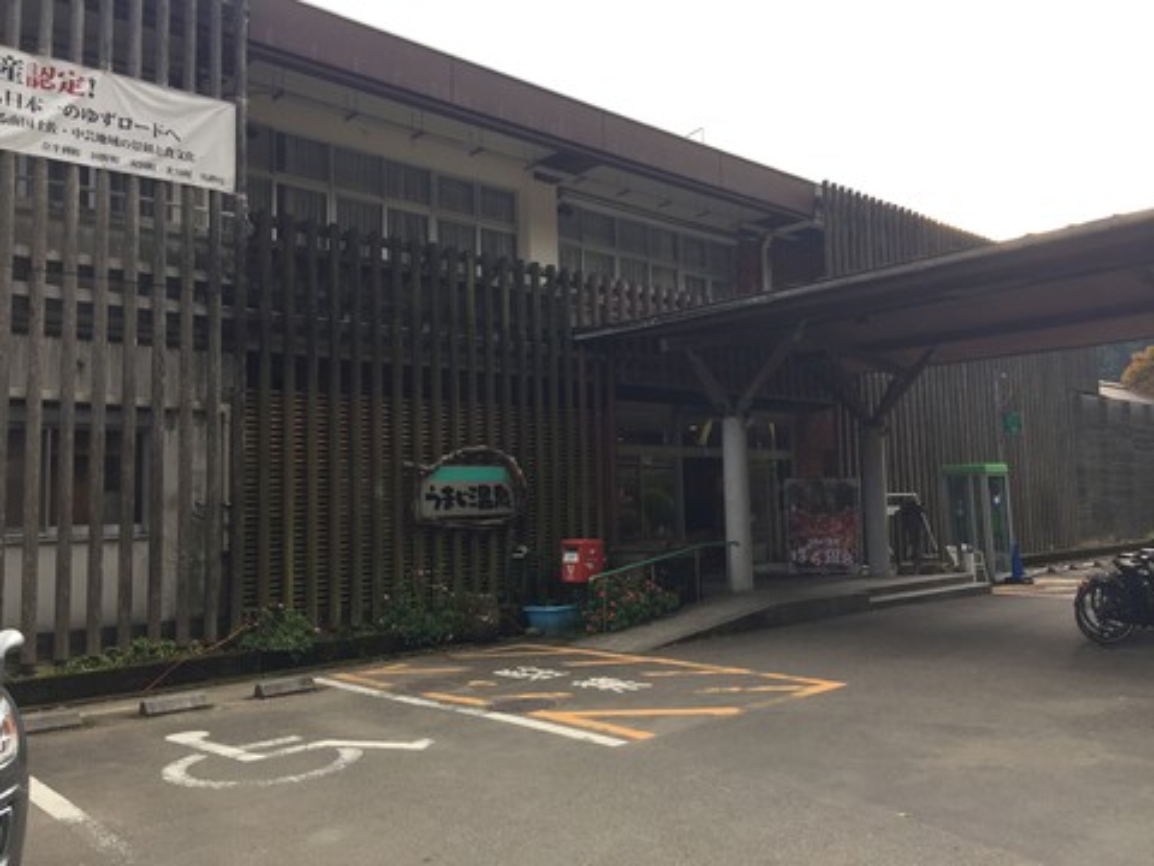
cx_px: 577
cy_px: 433
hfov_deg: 61.7
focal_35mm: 29
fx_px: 967
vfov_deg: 48.2
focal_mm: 4.15
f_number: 2.2
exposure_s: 1/169
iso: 32
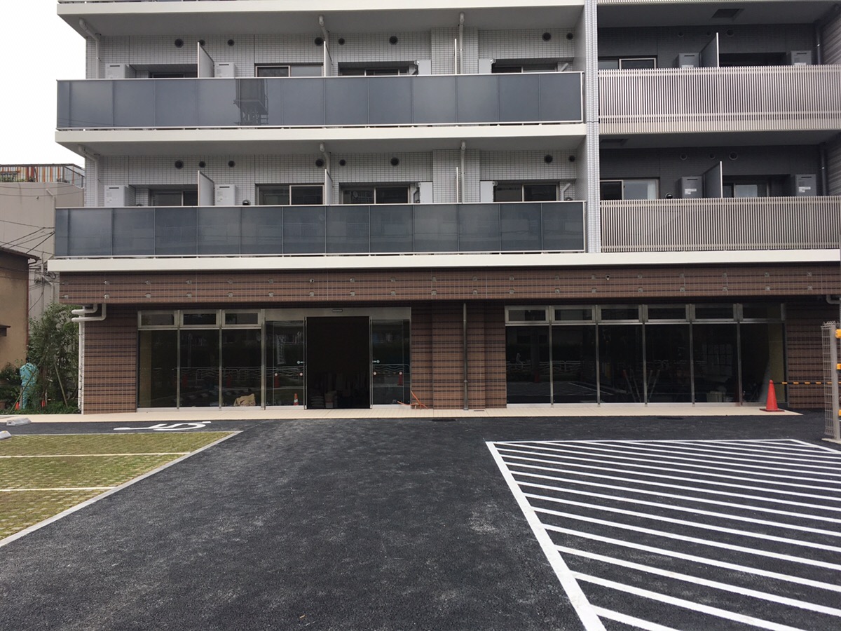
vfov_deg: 48.2
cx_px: 420
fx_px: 705
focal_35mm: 29
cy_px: 316
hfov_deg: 61.7
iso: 25
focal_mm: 4.15
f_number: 2.2
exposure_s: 1/519
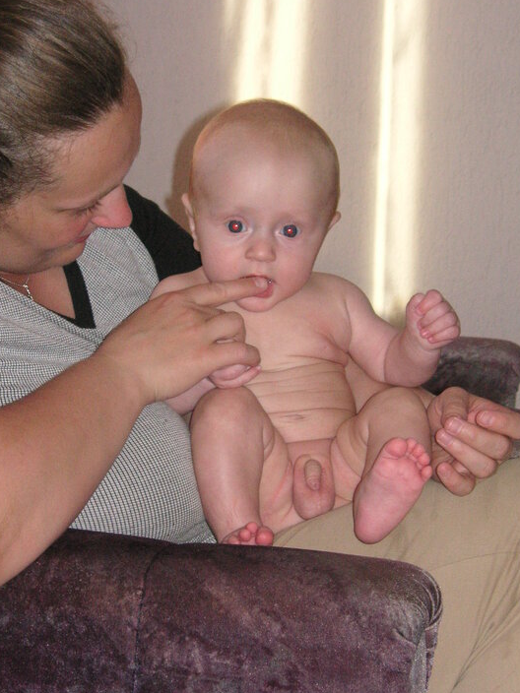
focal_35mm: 108
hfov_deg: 13.7
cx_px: 268
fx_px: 2163
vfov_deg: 18.2
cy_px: 318
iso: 160
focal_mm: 15.7
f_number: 4.9
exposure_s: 1/90
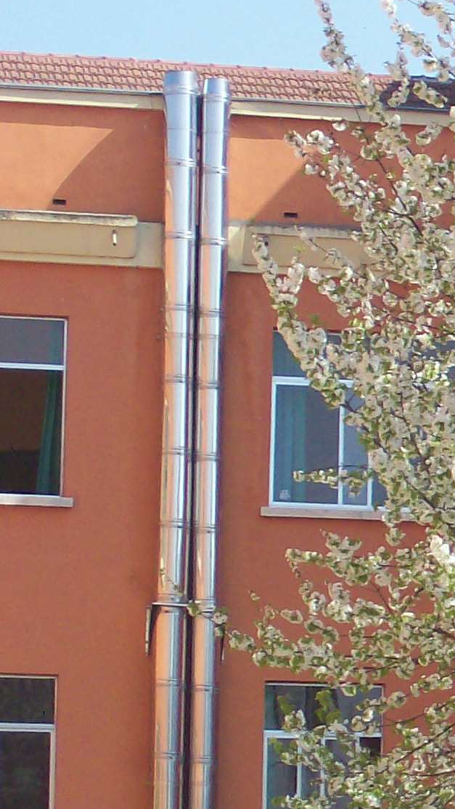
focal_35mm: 242
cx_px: 1010
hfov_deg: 4.9
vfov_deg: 8.9
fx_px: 5192
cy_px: 615
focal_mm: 14.3
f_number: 4.3
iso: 80
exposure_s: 1/578
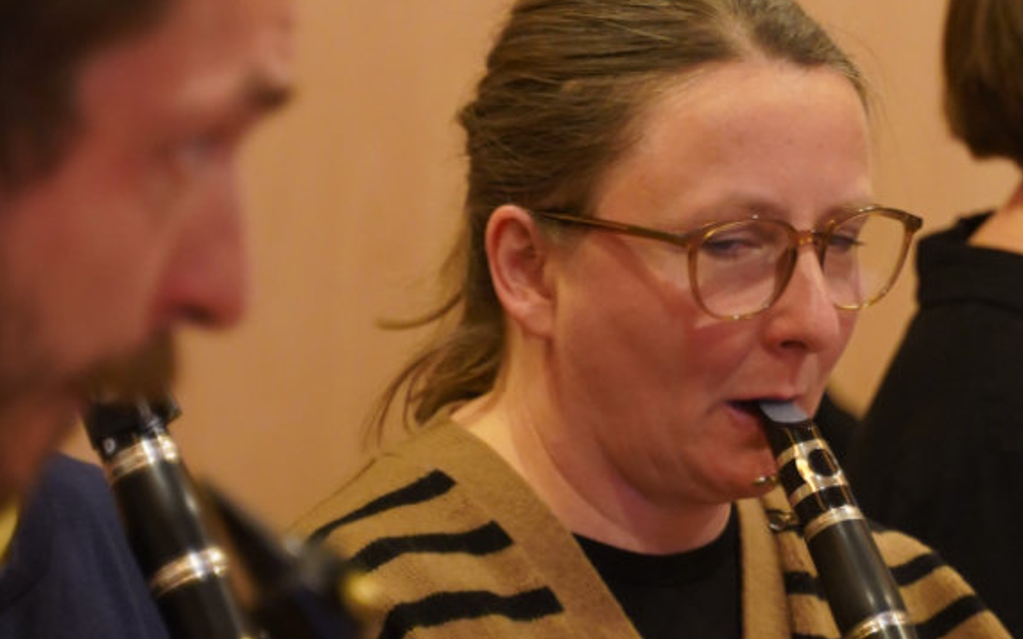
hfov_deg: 8.7
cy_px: -66
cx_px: 1089
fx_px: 6692
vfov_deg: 5.5
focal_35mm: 240
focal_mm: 70
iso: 1600
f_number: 2.8
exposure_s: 1/160
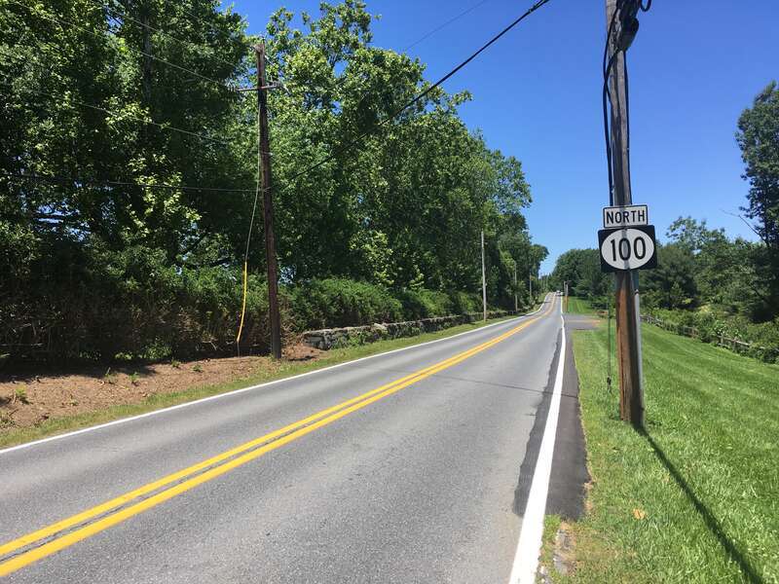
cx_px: 390
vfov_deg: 48.2
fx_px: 653
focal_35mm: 29
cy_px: 292
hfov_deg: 61.7
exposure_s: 1/986
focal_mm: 4.15
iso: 25
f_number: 2.2
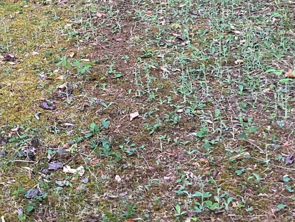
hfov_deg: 26.2
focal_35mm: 73
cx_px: 62
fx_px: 622
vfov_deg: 19.4
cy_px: -17
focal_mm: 3
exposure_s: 1/60
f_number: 1.8
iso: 50
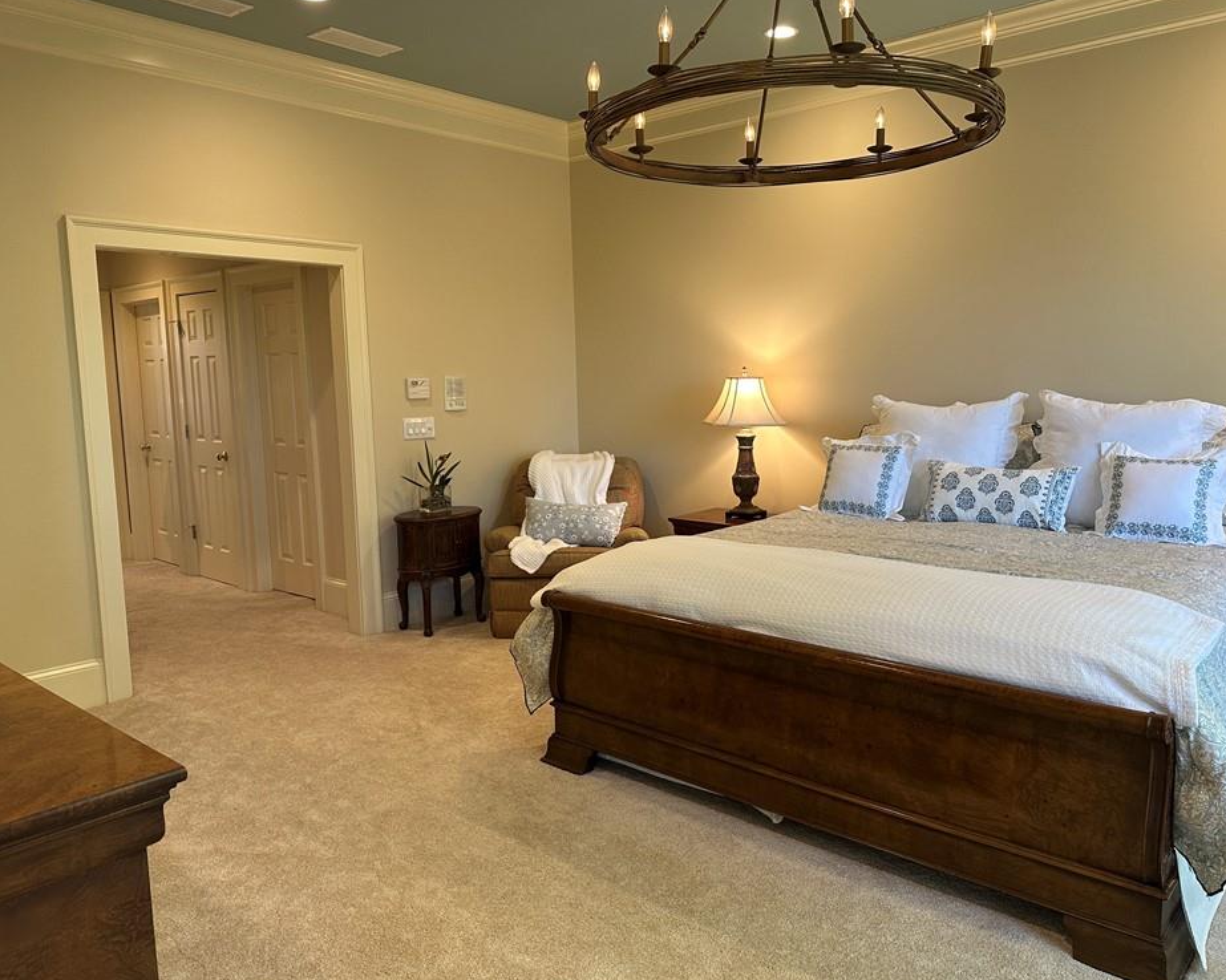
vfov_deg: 54.9
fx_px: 943
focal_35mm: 26
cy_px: 483
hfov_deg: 66.0
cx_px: 636
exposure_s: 1/60
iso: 125
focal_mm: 6.86
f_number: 1.78
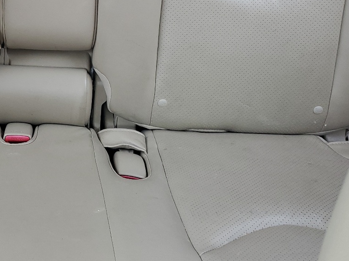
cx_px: 12
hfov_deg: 32.5
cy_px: 3
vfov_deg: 25.3
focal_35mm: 55
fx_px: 555
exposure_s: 1/60.2
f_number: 1.5
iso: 72
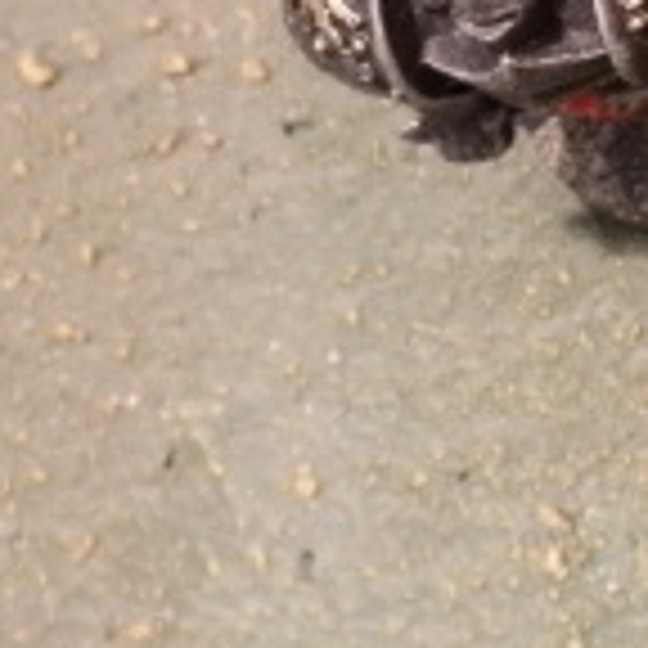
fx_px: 1948
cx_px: 1008
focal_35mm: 92
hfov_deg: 16.9
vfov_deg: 18.8
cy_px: 171
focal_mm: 5
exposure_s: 1/50
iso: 400
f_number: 3.1
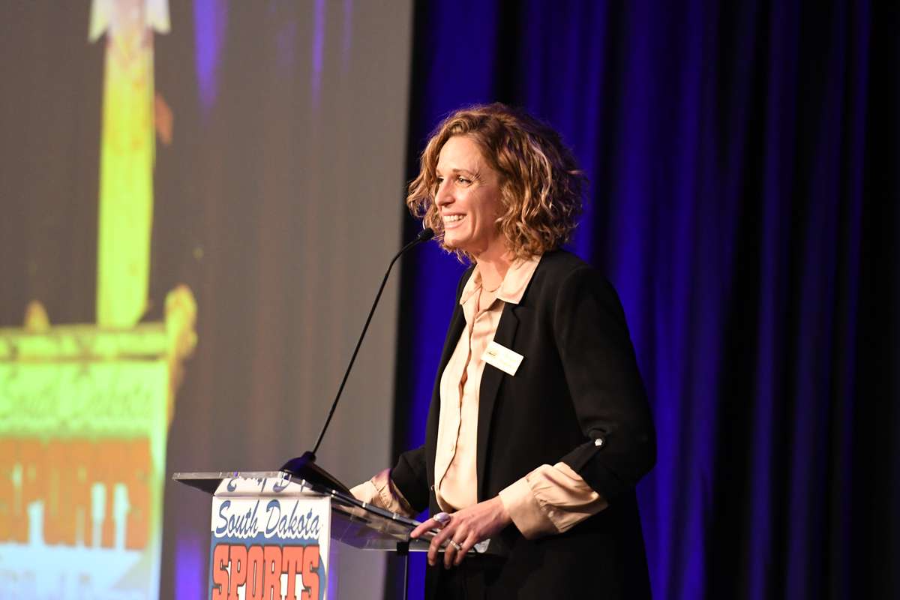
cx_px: 450
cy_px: 300
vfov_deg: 4.6
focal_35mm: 300
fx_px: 7499
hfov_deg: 6.9
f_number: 2.8
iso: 4000
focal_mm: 200
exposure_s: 1/160
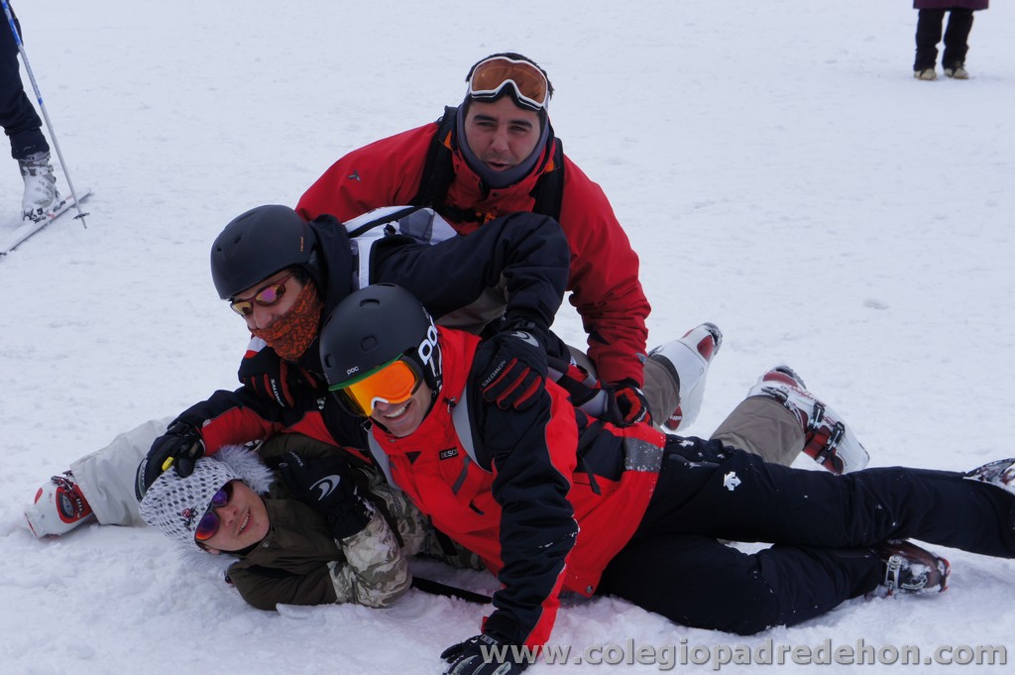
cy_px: 338
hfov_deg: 25.5
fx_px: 2240
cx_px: 508
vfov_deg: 17.1
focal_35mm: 80
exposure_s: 1/250
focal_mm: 53
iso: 200
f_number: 13
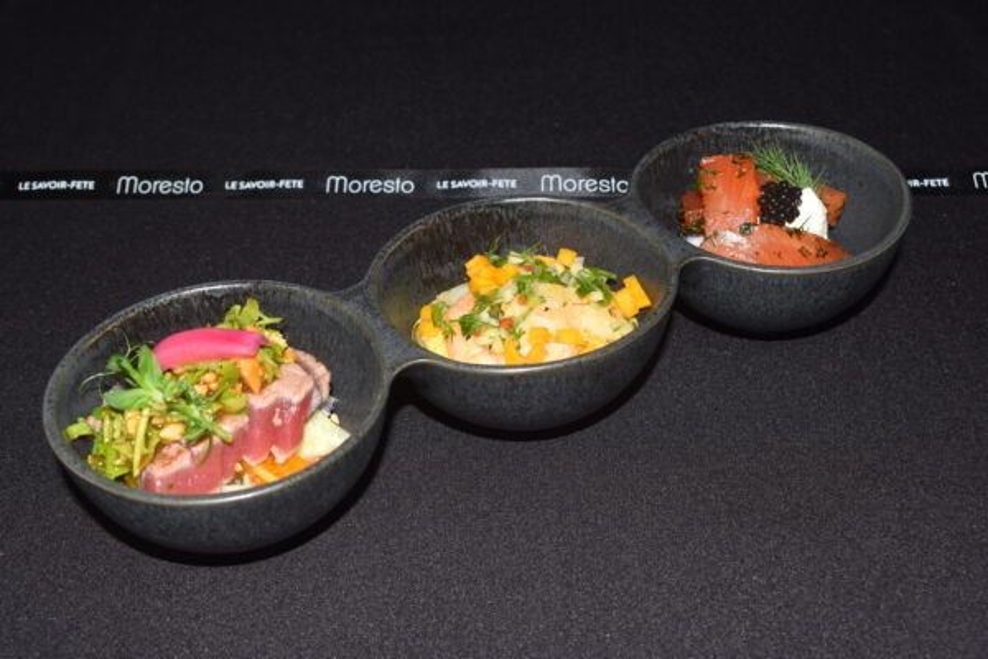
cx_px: 494
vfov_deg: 30.8
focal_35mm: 44
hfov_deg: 45.0
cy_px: 330
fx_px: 1194
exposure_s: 1/60
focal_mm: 29
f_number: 8
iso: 100
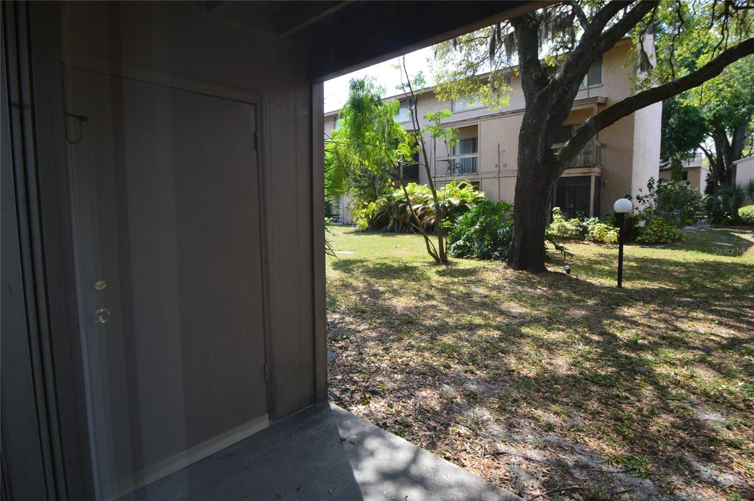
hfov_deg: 92.5
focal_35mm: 17
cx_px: 377
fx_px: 361
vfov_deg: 69.5
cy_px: 250
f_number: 9
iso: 400
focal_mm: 11.5
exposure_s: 1/160
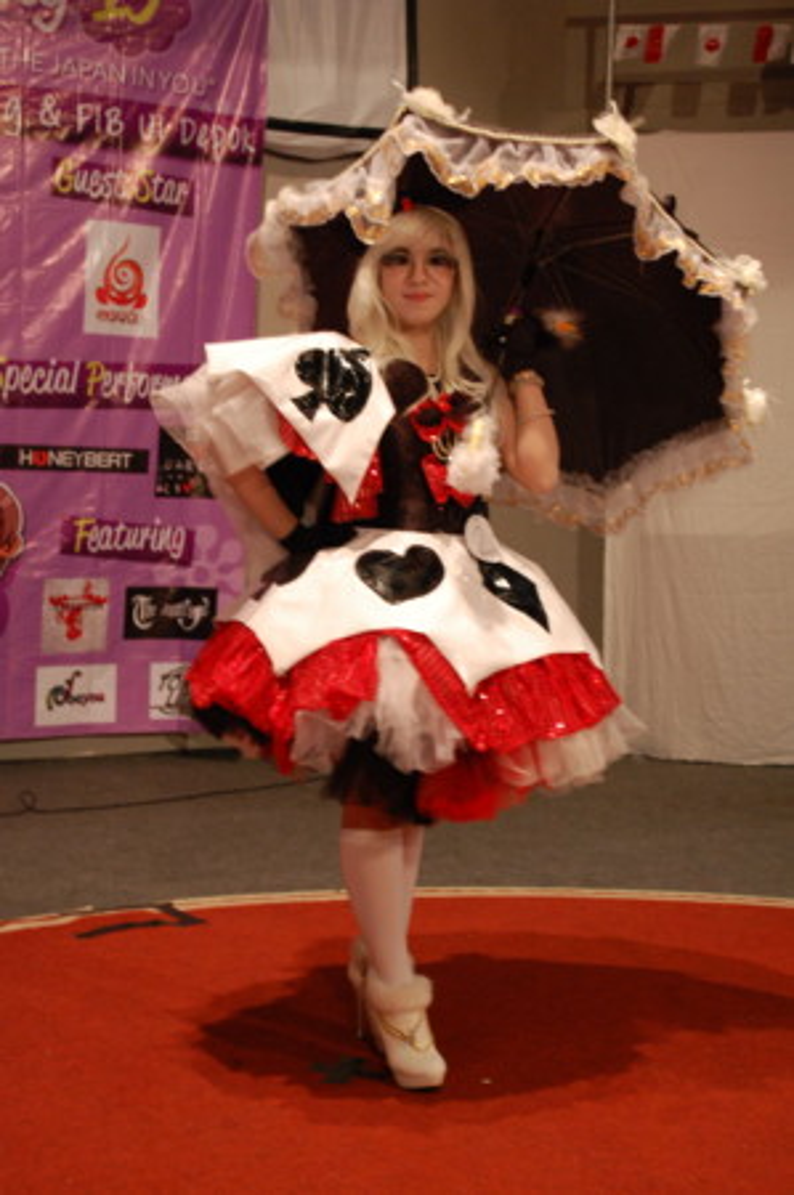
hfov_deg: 25.0
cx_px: 397
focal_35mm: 54
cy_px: 598
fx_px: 1790
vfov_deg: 36.9
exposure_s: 1/8
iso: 1100
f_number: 5.3
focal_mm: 36
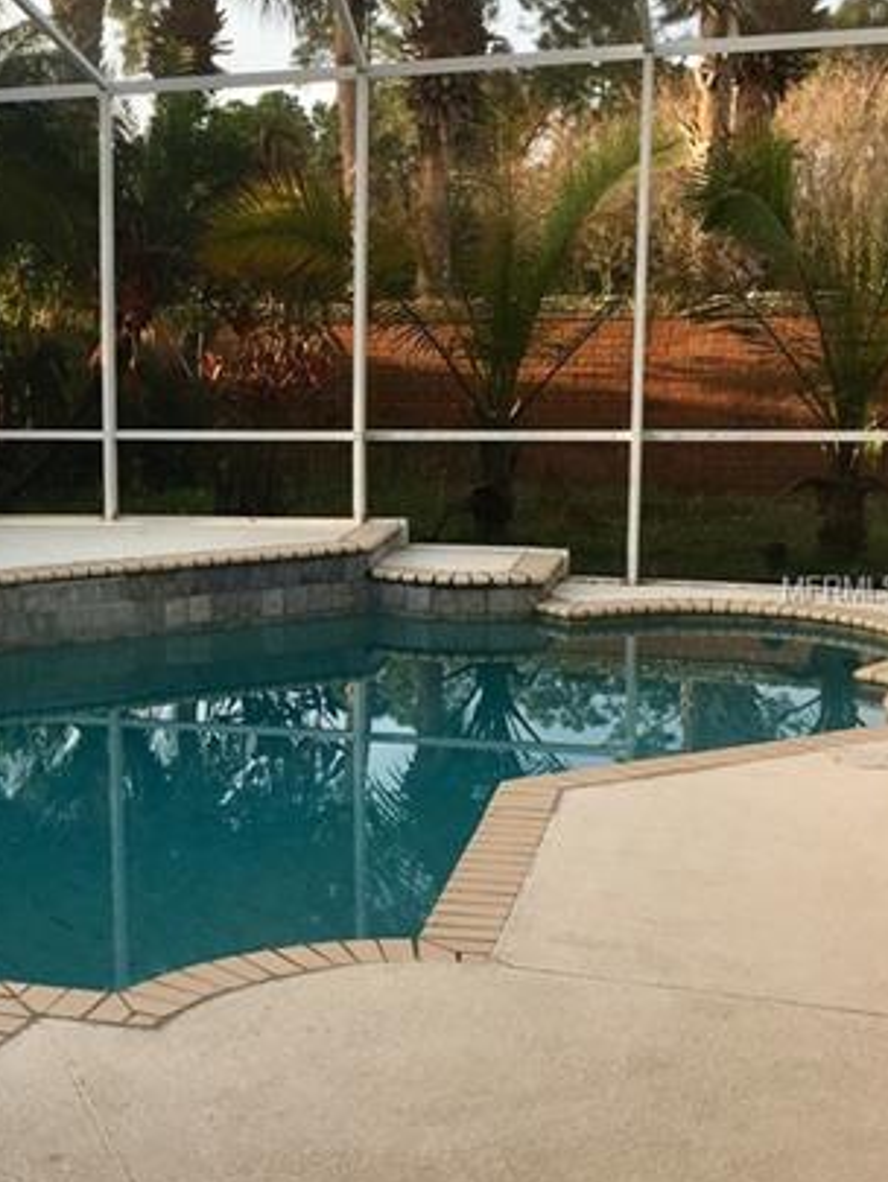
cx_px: 73
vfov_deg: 34.9
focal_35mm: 55
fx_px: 1880
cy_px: 590
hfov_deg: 25.7
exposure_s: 1/175
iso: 25
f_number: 2.2
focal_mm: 4.15
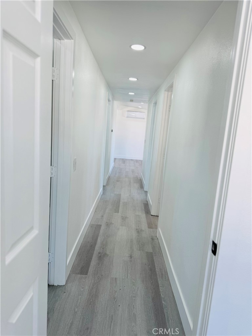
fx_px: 233
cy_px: 168
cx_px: 126
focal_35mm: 24
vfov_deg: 71.6
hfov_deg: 56.8
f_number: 1.78
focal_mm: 6.76
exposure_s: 1/323
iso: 80
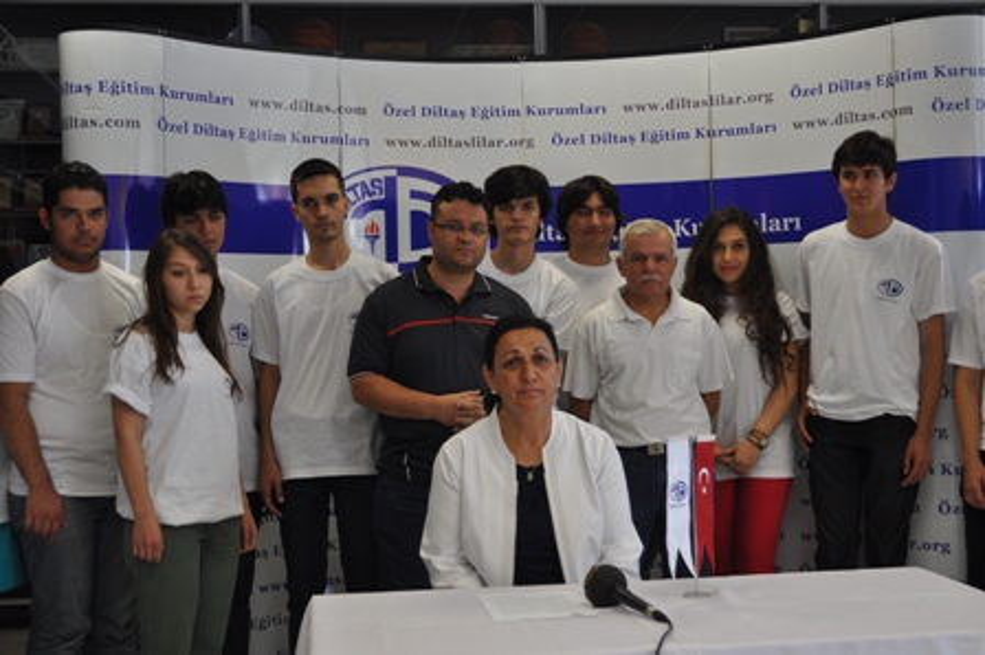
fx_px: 1394
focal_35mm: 51
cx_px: 492
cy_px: 328
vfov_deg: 26.4
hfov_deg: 38.9
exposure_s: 1/80
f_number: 4.5
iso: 400
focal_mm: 34
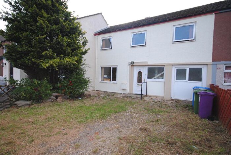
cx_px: 116
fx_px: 125
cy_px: 78
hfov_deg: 85.3
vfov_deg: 63.4
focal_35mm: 20
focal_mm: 13
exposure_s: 1/125
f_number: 5.6
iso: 125
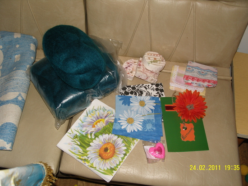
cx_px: 124
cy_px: 93
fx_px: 272
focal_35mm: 38
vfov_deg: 37.7
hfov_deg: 49.0
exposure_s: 1/40
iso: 80
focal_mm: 7.8
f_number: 2.8
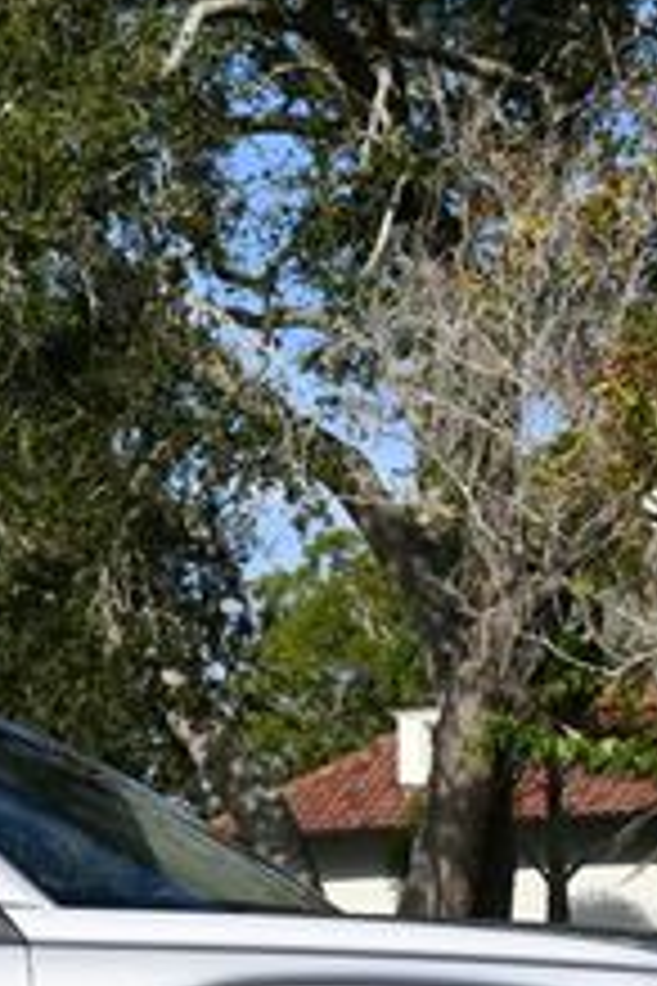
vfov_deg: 15.7
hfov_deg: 10.5
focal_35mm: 129
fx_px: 3531
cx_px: -135
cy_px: 891
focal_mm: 22
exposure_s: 1/320
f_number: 9
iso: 100
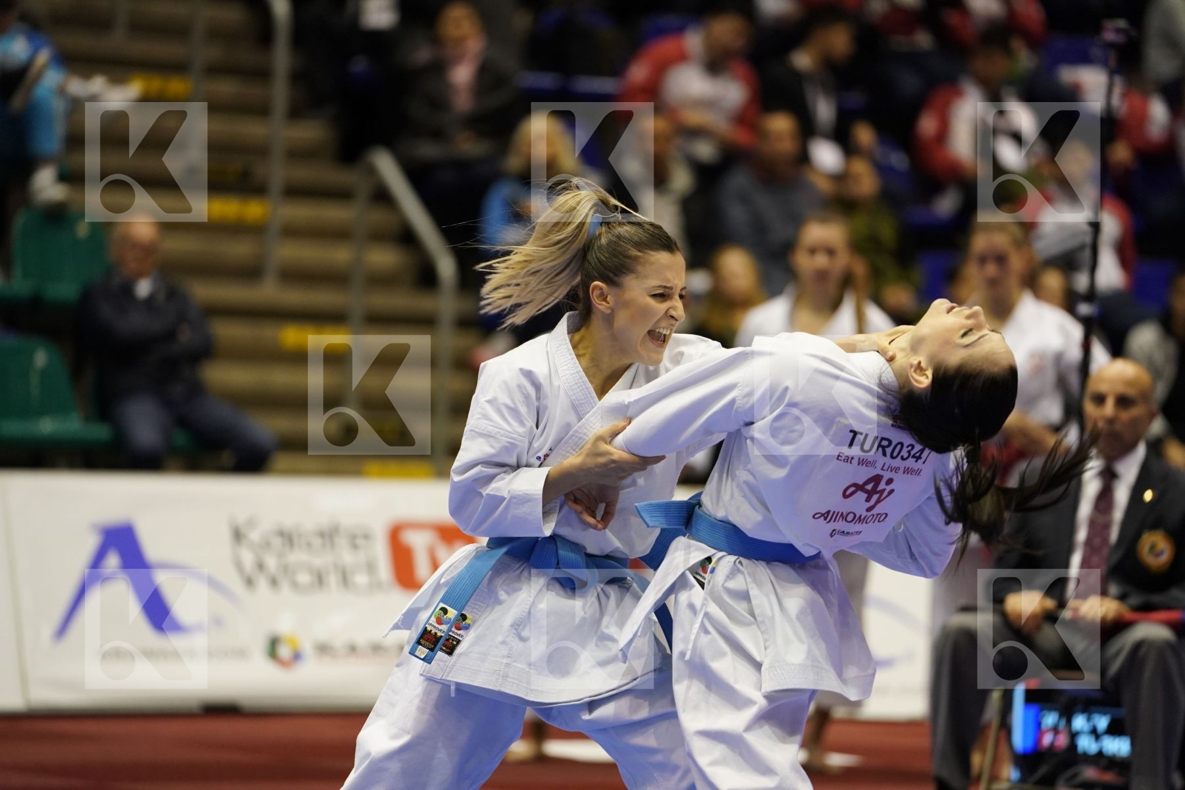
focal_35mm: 200
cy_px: 395
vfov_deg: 6.9
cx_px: 592
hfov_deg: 10.3
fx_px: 6583
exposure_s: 1/500
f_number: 2.8
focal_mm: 200
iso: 2000
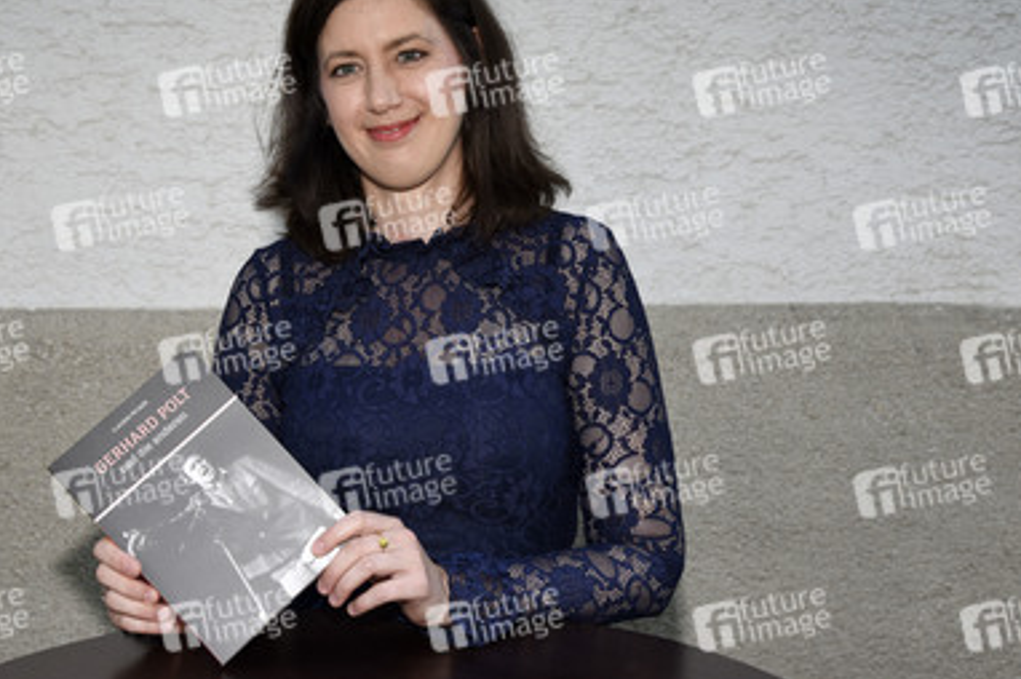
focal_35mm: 59
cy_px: 286
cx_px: 424
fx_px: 1672
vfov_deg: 22.9
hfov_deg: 33.9
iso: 1000
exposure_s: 1/160
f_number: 8
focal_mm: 50
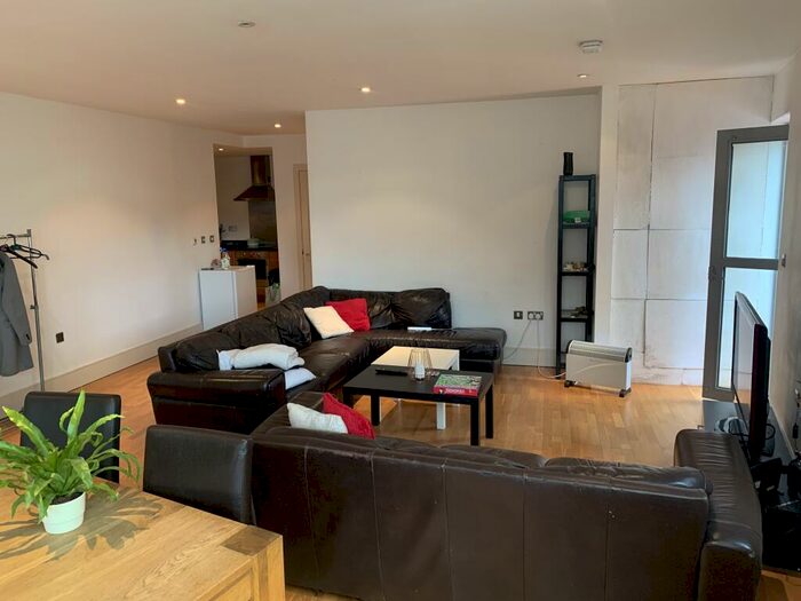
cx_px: 400
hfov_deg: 67.3
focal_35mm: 26
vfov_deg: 53.1
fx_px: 602
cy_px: 300
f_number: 1.8
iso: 100
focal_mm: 4.25
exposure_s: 1/50
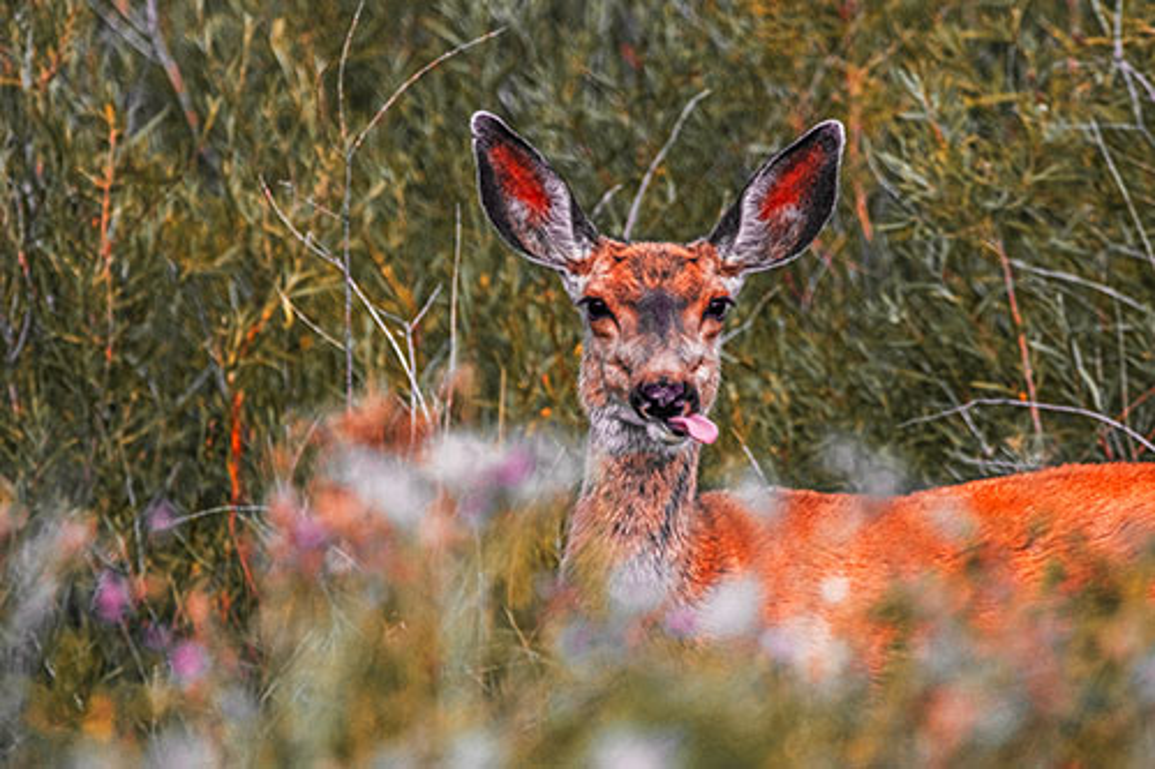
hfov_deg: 1.7
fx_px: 38485
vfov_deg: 1.1
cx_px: 578
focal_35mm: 1200
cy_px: 384
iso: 800
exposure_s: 1/1600
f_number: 13
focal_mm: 1200
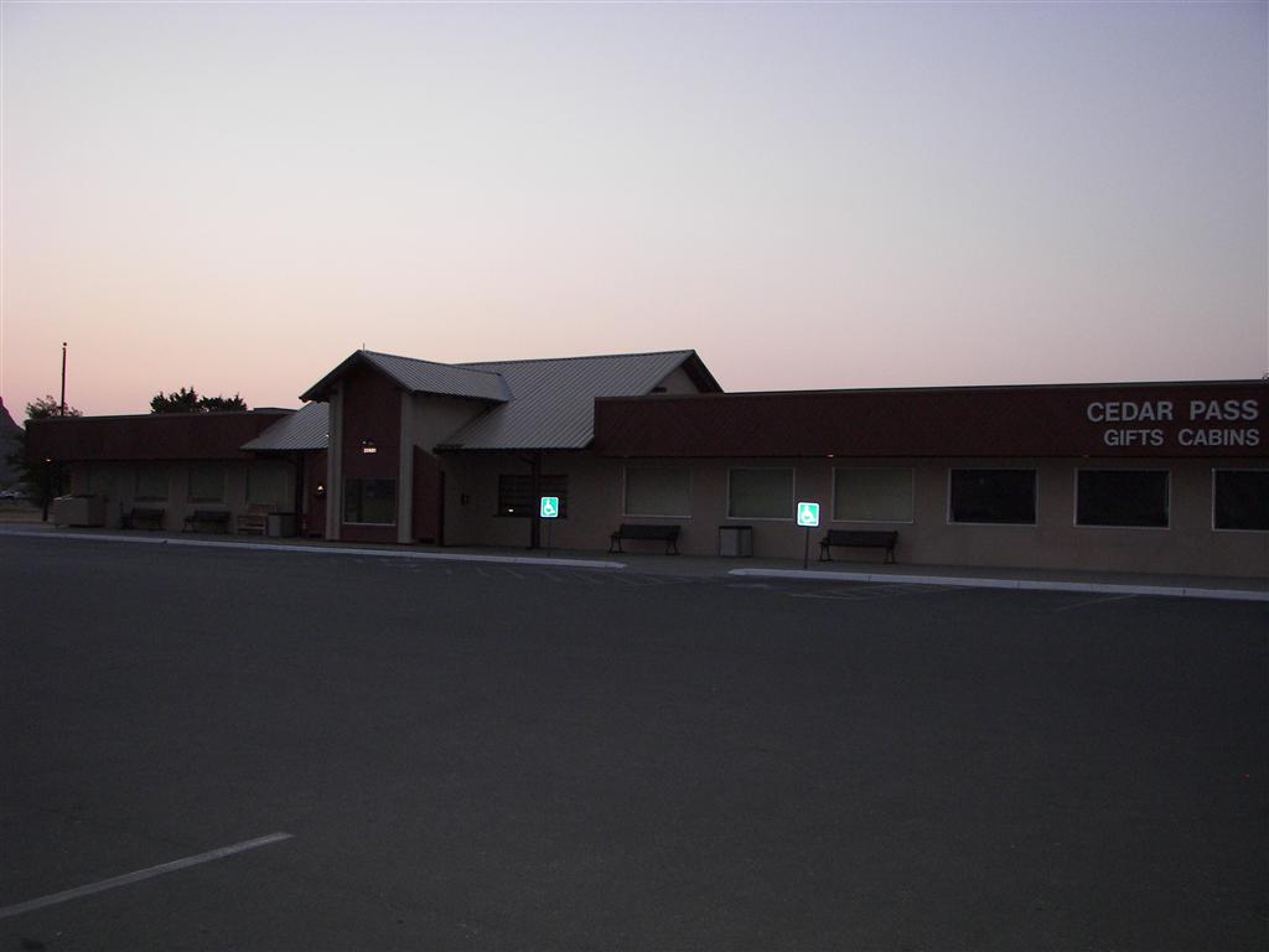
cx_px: 634
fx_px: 1320
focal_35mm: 36
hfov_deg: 51.4
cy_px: 476
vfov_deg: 39.7
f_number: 2.8
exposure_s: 1/30
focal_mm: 6
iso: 100
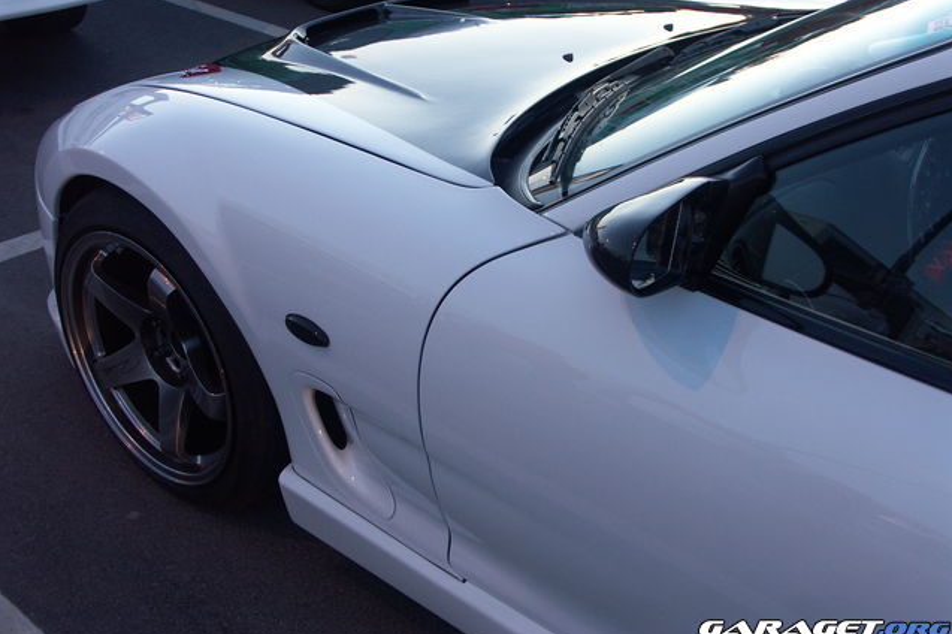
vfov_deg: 29.2
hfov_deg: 42.8
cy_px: 284
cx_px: 477
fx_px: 1216
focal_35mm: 46
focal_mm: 11.48
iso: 100
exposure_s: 1/30
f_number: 2.8
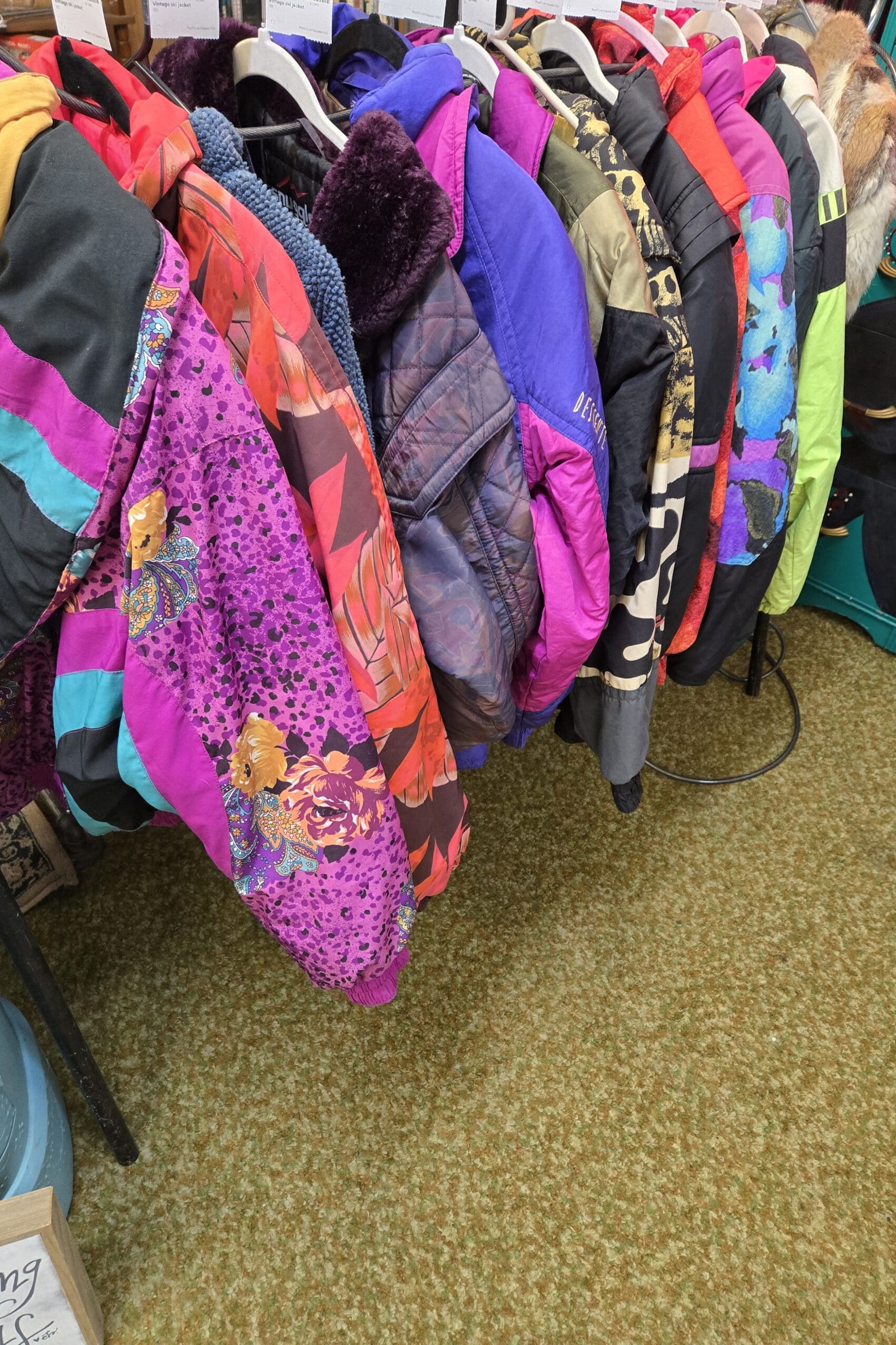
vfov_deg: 73.7
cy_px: 671
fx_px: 896
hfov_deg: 53.1
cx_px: 421
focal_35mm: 24
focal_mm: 5.4
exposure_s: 1/120
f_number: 1.8
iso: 500
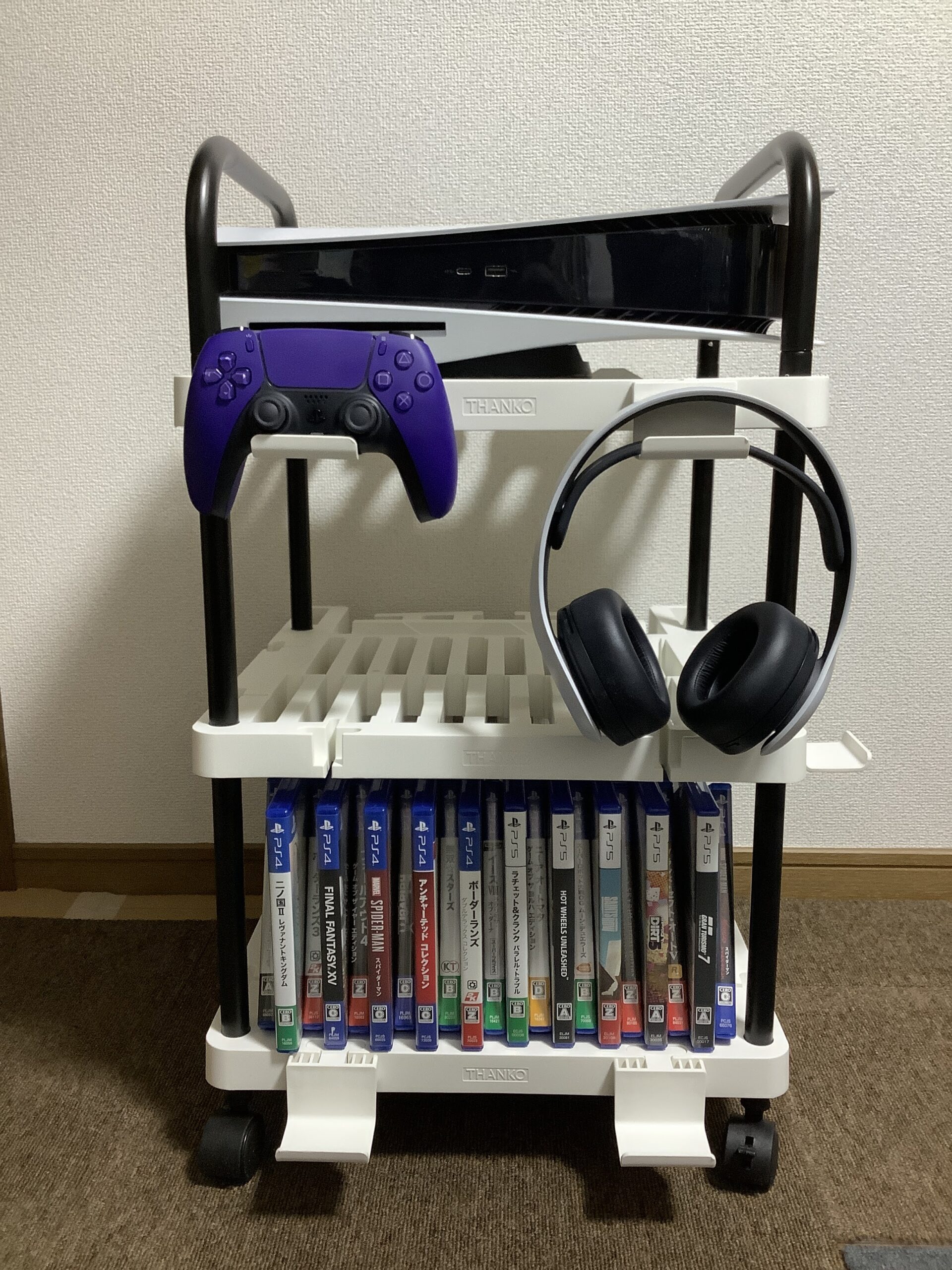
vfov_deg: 58.4
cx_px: 476
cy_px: 635
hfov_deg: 45.4
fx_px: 1137
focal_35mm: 31
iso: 320
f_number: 2.4
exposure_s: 1/50
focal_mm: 3.3
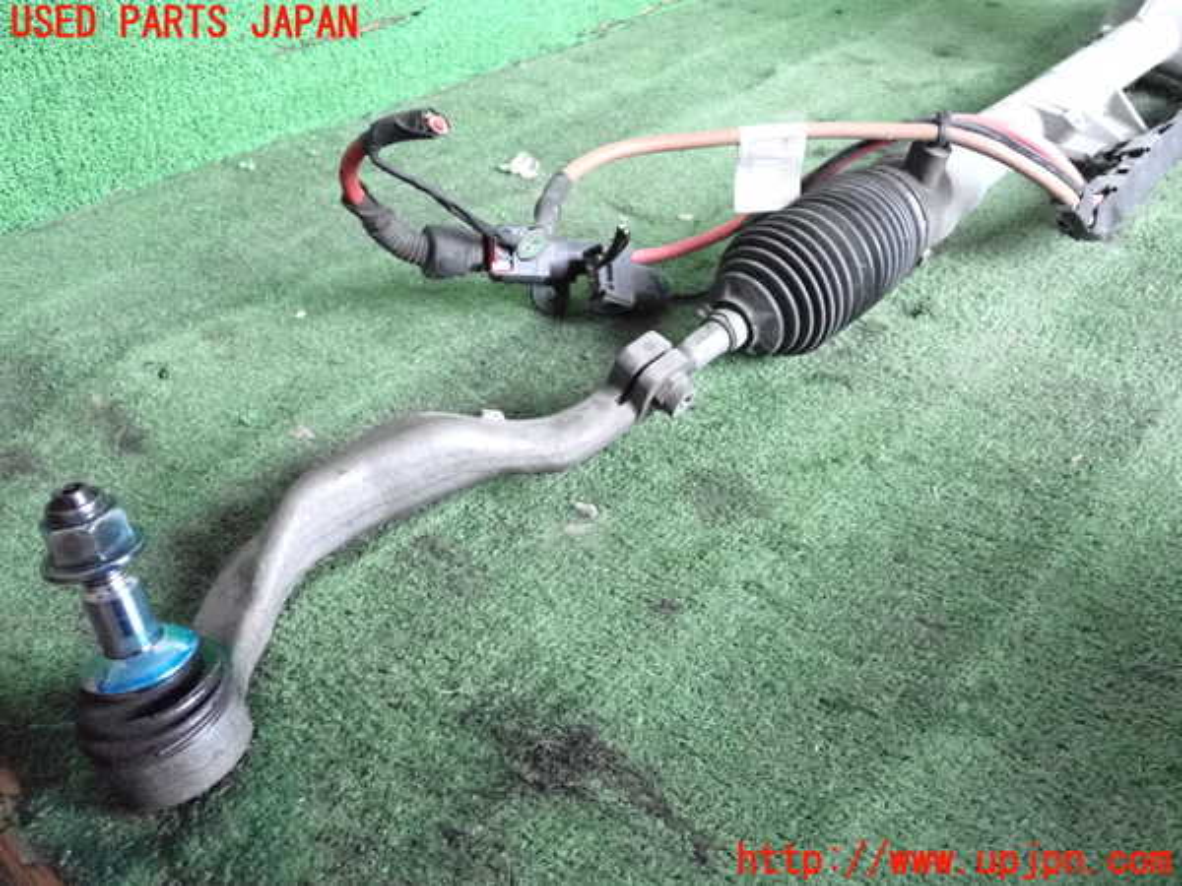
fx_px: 1093
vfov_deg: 44.2
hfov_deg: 56.8
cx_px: 591
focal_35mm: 32
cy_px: 443
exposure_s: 1/125
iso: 5000
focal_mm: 5.79
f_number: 2.4
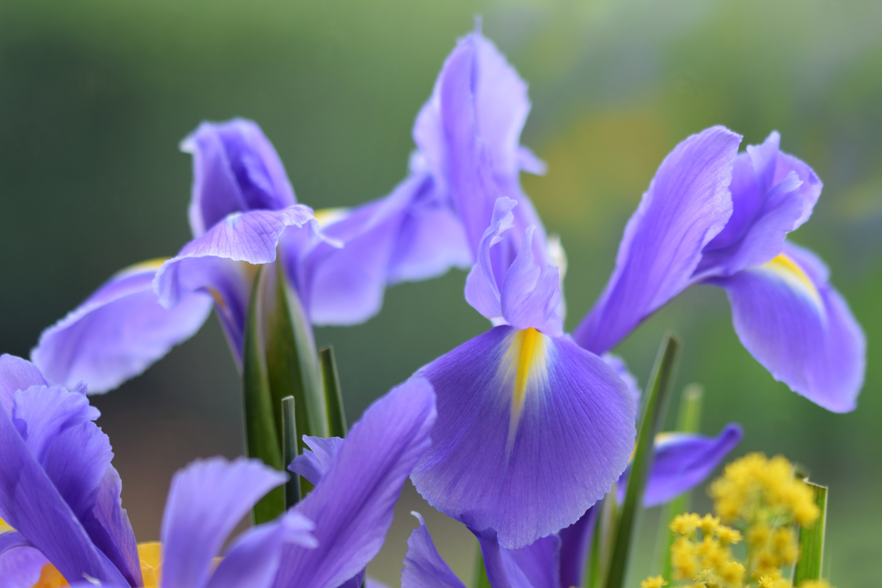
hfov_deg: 13.0
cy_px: 294
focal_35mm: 158
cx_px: 441
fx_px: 3858
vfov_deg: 8.7
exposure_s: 1/50
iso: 200
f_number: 3.5
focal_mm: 105
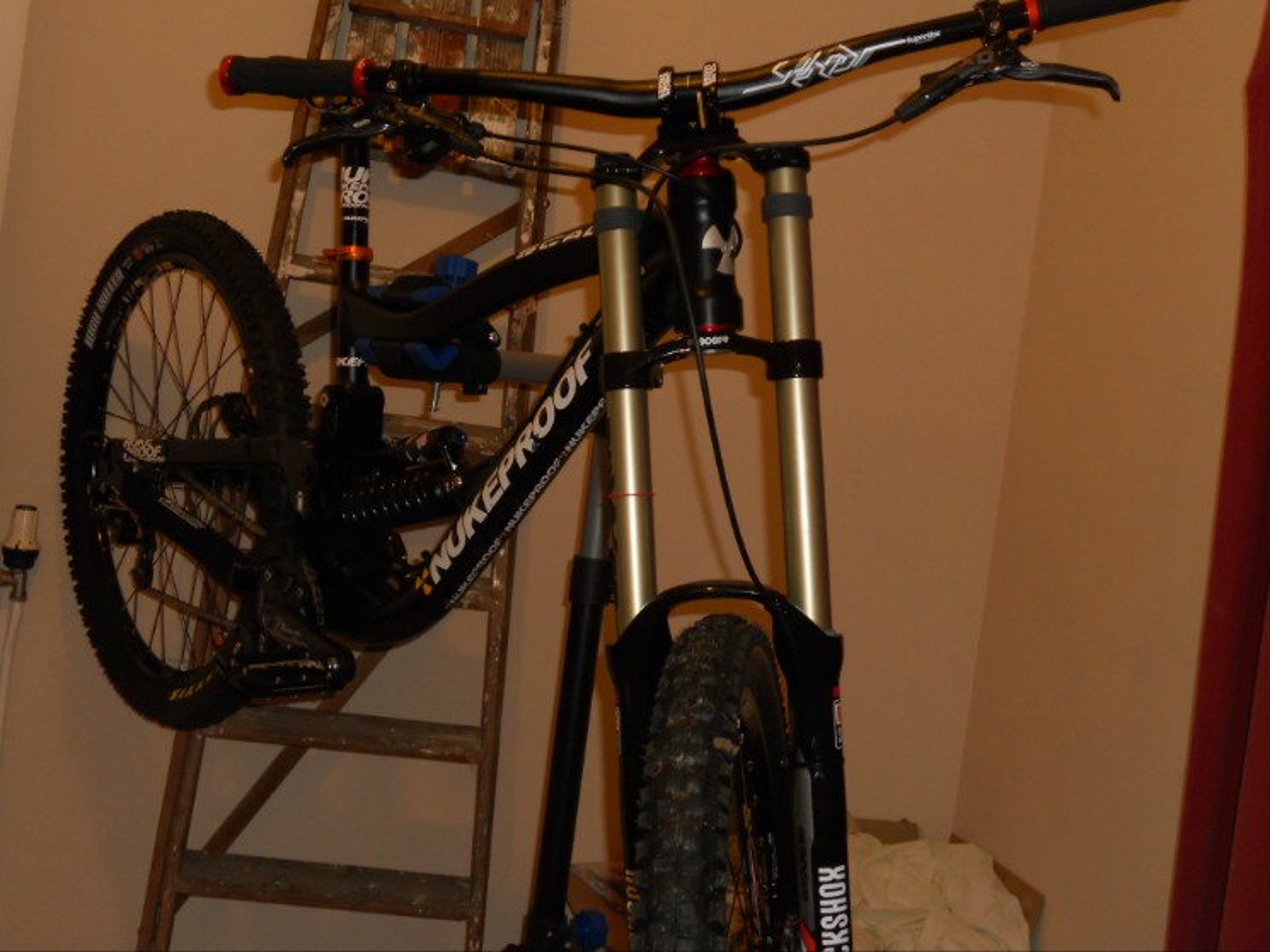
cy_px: 476
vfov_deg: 31.5
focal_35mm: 46
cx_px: 635
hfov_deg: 41.2
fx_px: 1688
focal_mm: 8.2
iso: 200
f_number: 4.3
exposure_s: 1/30
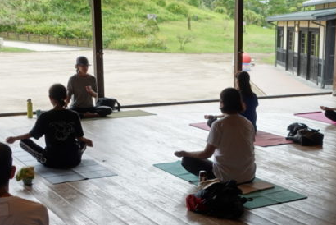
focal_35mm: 60
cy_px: 163
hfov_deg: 32.3
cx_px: 276
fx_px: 560
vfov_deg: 22.5
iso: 125
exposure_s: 1/100
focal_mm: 8.8
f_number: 4
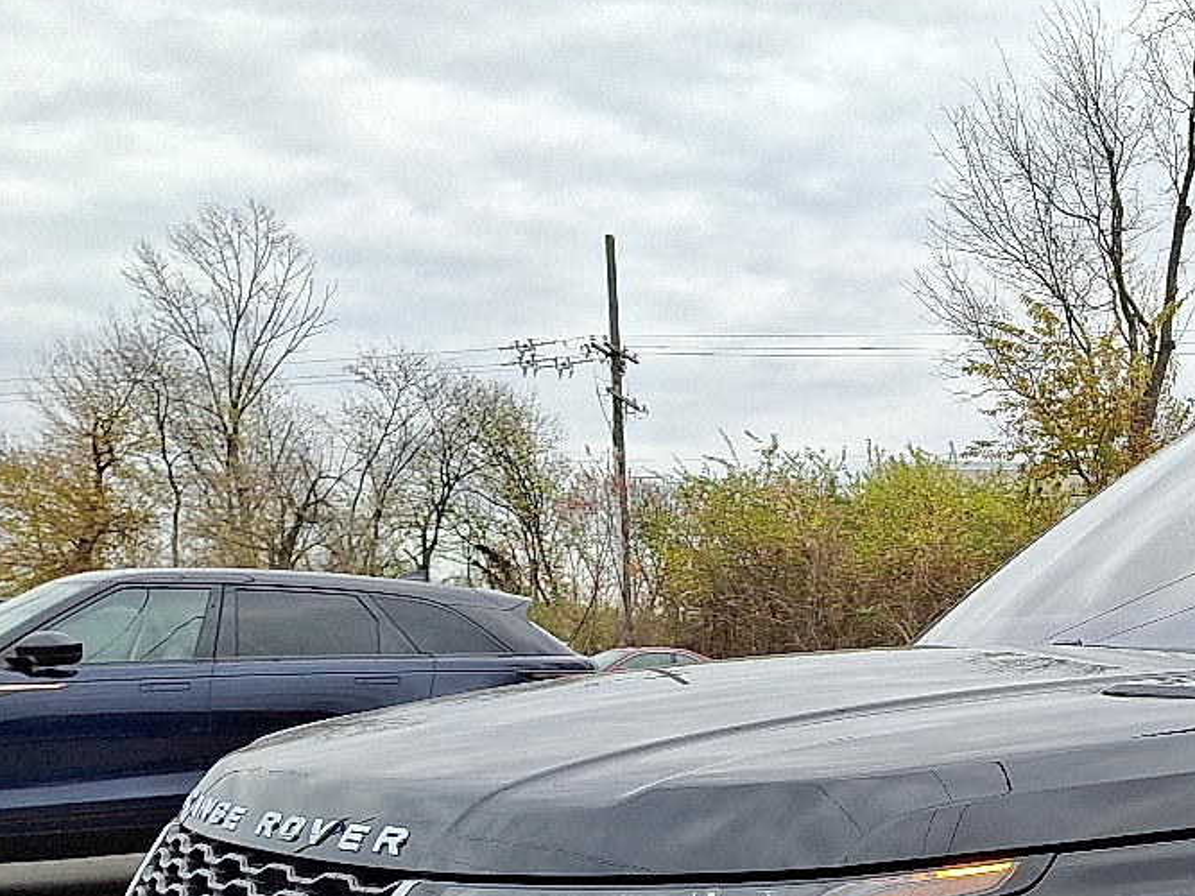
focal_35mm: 60
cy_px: 995
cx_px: 1186
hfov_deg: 30.0
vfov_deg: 22.9
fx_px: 2071
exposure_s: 1/270
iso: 25
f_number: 1.8
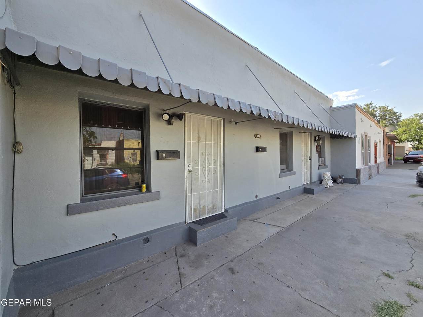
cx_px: 212
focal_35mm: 13
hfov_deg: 106.2
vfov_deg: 89.9
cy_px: 158
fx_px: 159
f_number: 2.2
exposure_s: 1/686
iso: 50
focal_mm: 2.2
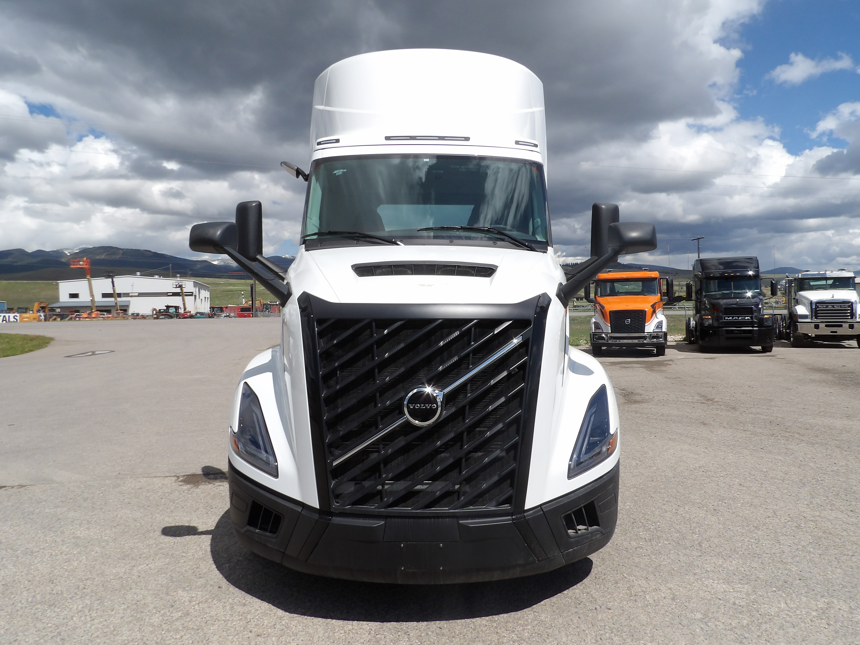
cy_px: 322
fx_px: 596
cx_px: 430
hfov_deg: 71.6
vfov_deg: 56.8
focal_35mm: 24
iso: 100
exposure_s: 1/936
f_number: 4.6
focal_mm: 4.3
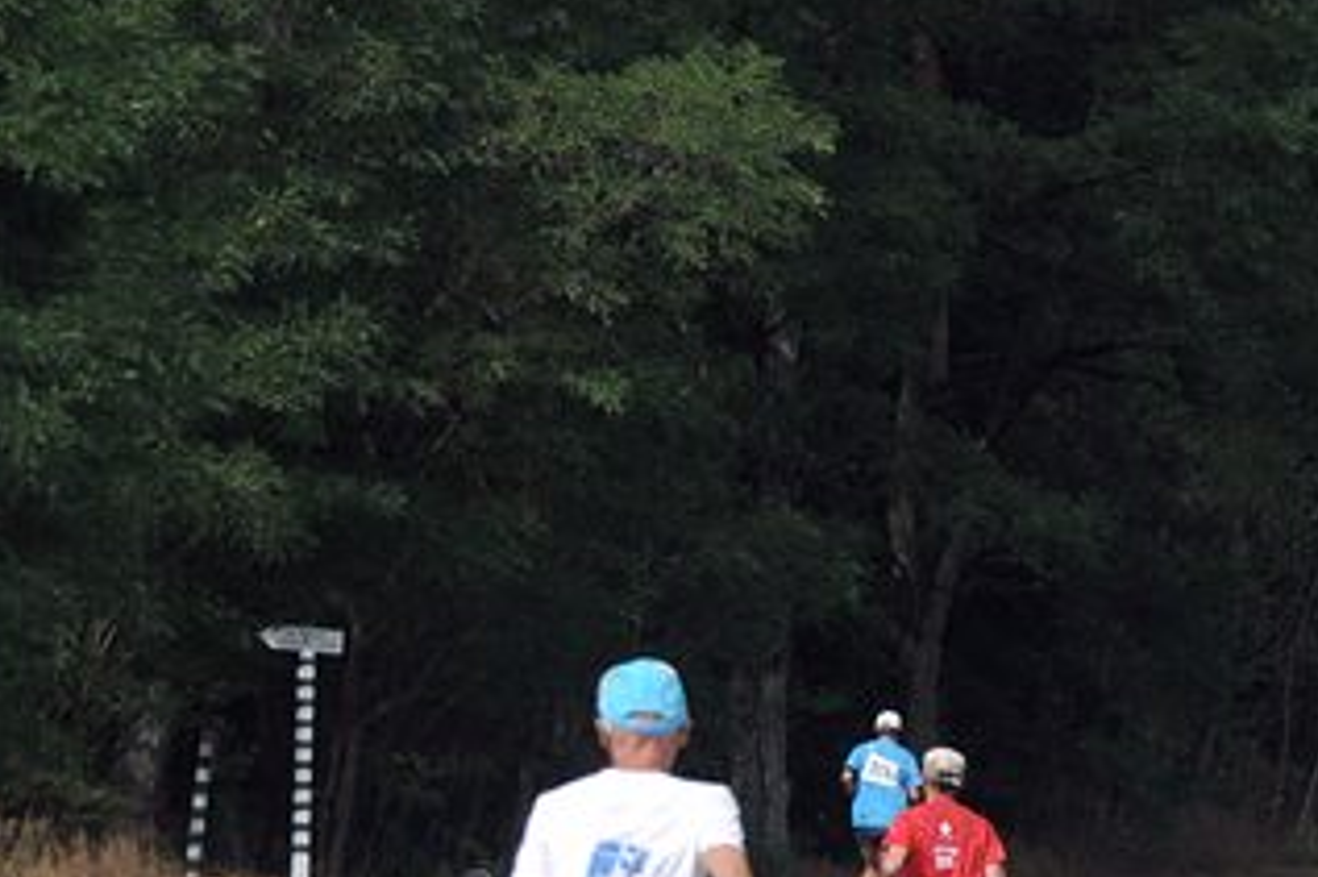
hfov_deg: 4.9
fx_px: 15454
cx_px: 1455
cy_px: 862
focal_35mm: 422
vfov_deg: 3.2
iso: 400
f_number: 8
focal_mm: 105
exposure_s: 1/1000
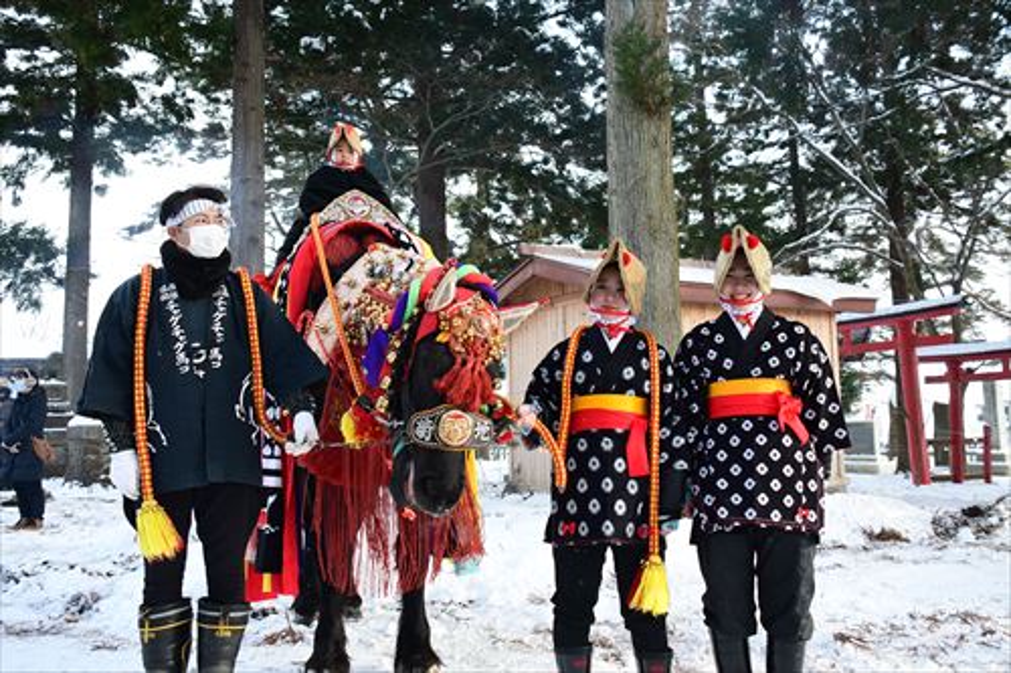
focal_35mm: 36
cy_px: 336
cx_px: 506
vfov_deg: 36.8
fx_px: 1011
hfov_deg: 53.1
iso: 400
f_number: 5
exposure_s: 1/320
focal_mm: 24
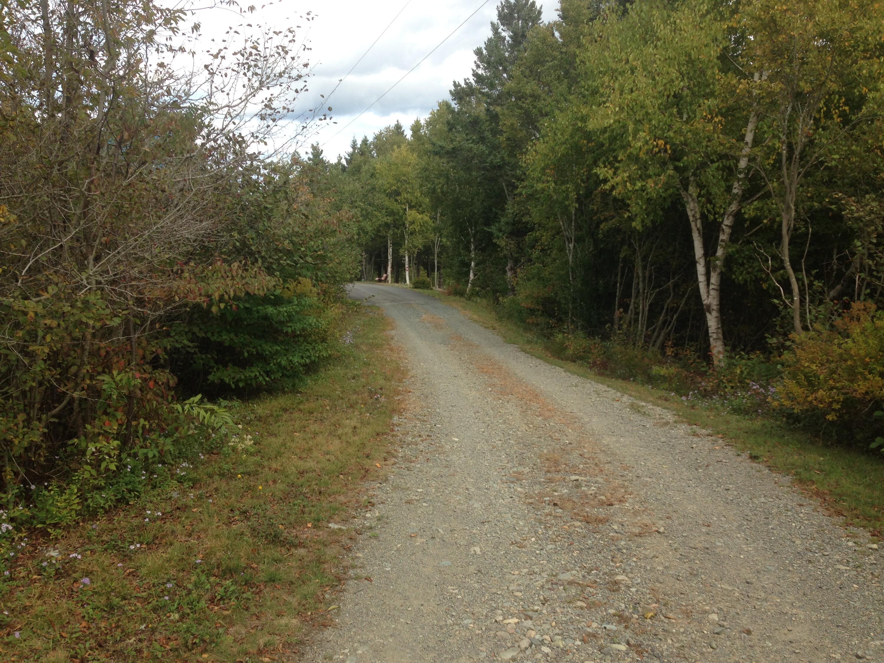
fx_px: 843
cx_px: 442
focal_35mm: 33
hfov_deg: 55.4
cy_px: 332
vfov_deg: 42.9
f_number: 2.4
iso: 50
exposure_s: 1/678
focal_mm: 4.12
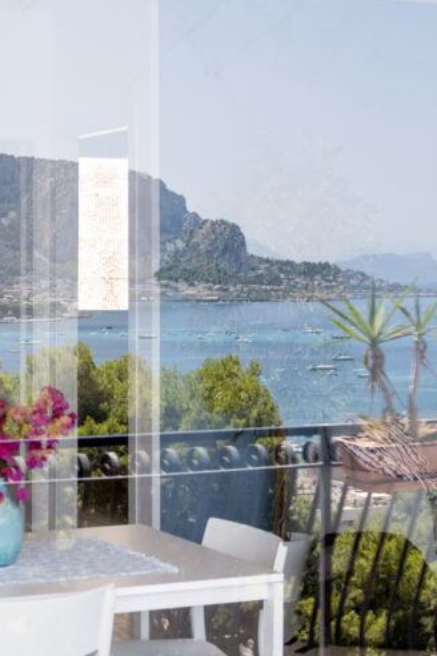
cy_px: 280
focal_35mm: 79
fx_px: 1440
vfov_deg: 25.7
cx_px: 12
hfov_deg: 16.9
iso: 125
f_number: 4
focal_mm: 25.4
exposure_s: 1/160
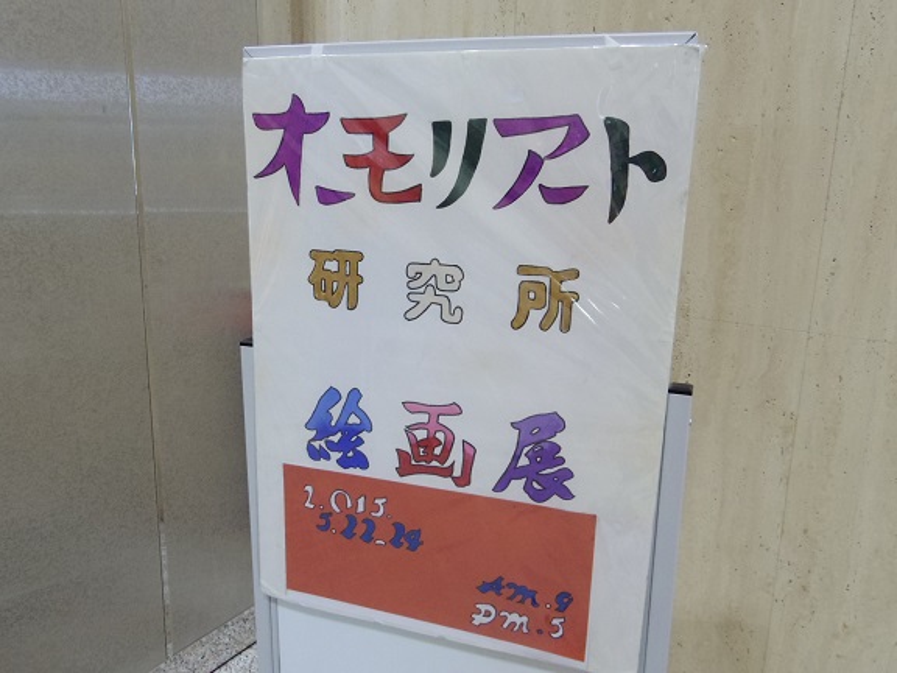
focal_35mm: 30
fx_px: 777
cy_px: 336
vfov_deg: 46.8
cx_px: 448
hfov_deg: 60.0
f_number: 2.8
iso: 1000
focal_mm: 5.4
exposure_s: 1/50
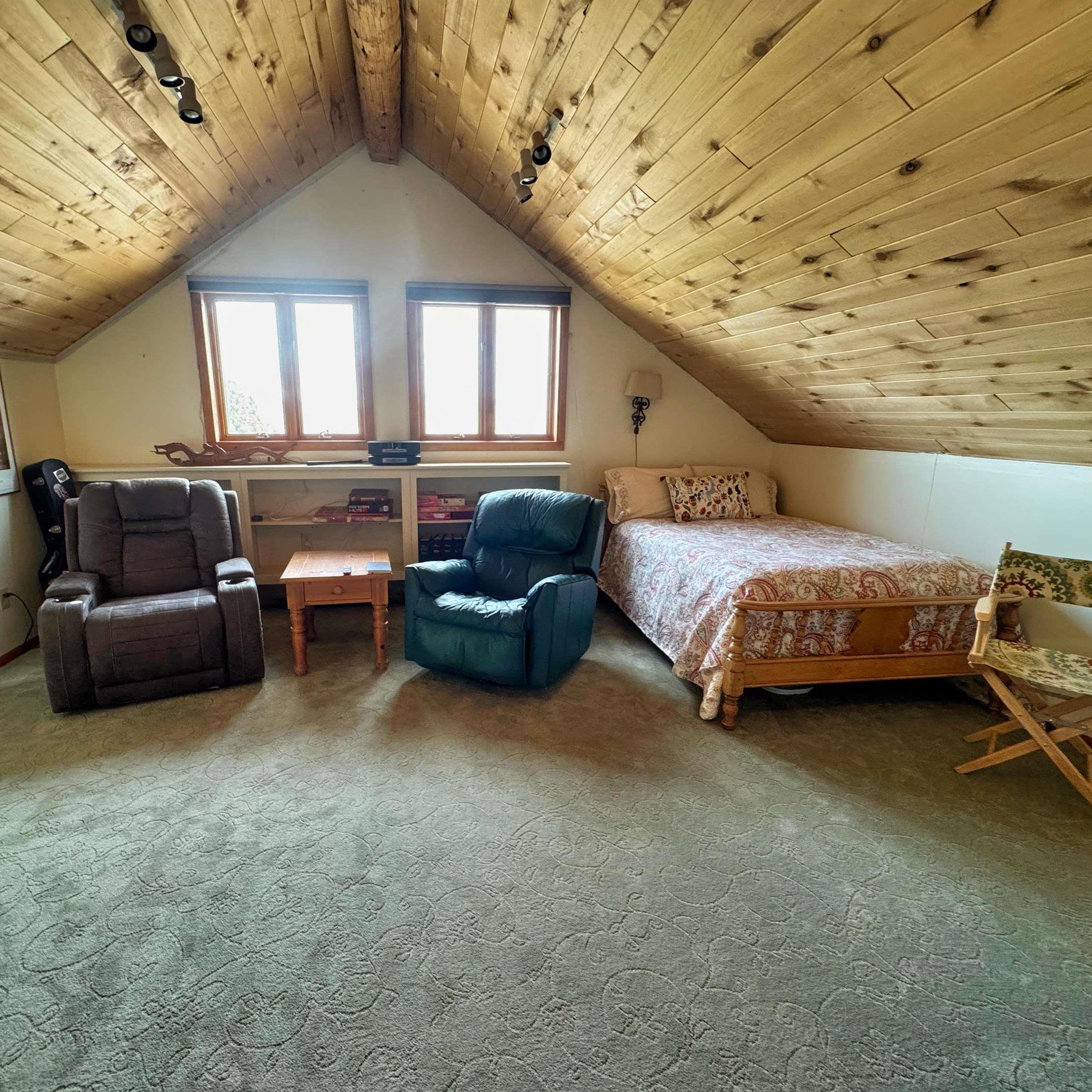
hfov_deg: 83.7
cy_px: 554
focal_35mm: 17
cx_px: 486
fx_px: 607
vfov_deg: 84.0
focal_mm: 2.22
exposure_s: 1/60
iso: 320
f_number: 2.2
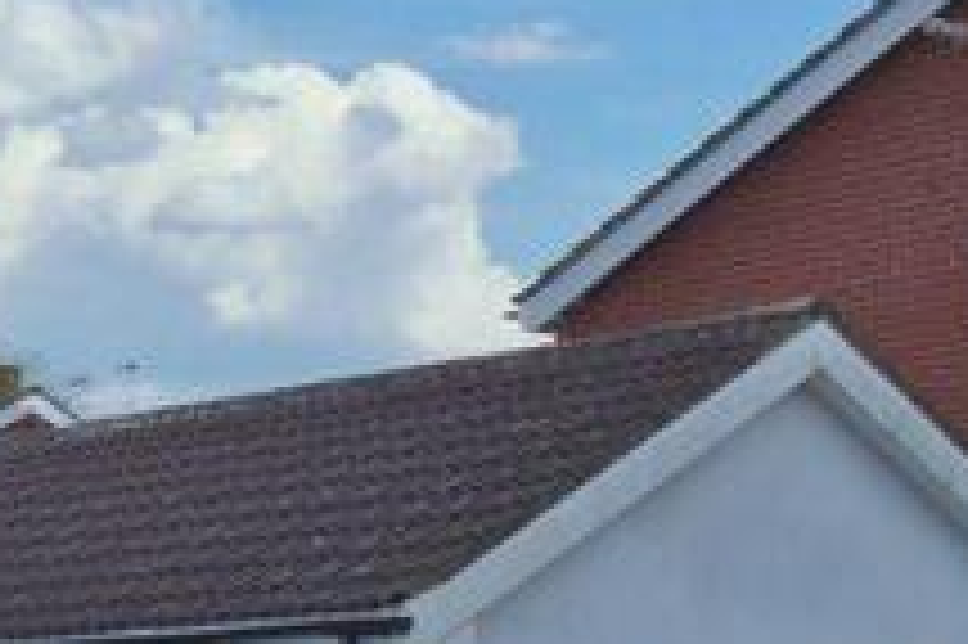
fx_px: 3197
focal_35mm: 119
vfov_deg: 11.1
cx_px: -239
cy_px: 898
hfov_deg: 16.4
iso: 180
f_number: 8
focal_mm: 26
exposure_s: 1/250
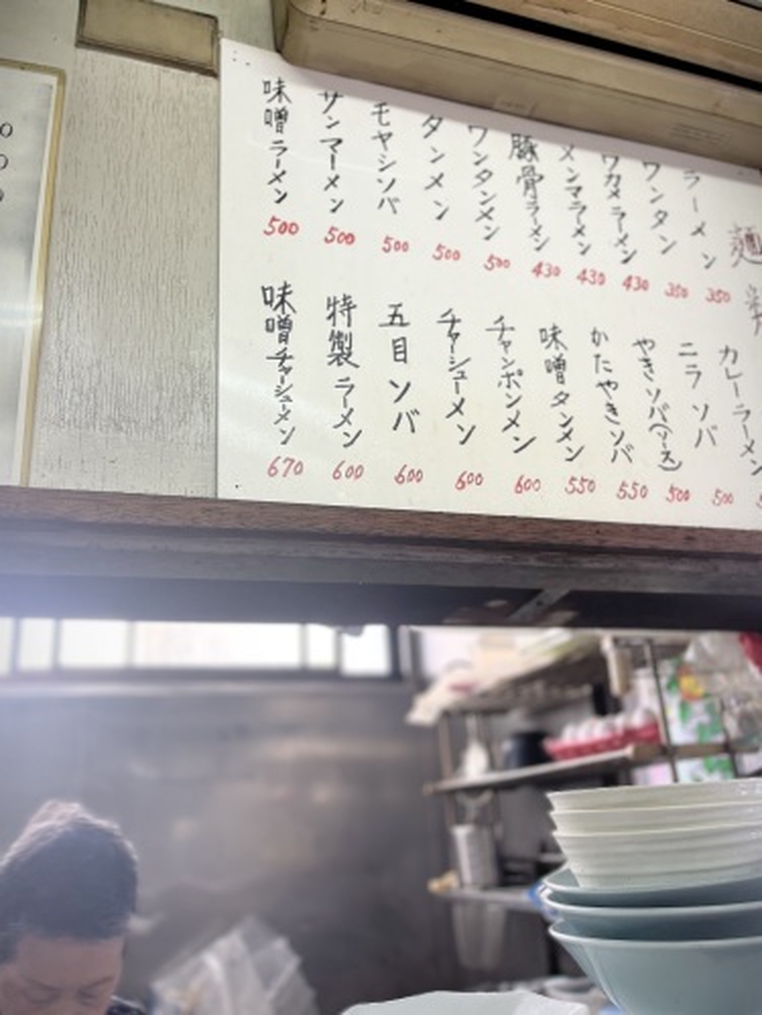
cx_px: 381
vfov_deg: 67.3
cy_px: 508
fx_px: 763
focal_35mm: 26
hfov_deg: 53.1
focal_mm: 5.1
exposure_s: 1/100
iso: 64
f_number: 1.6
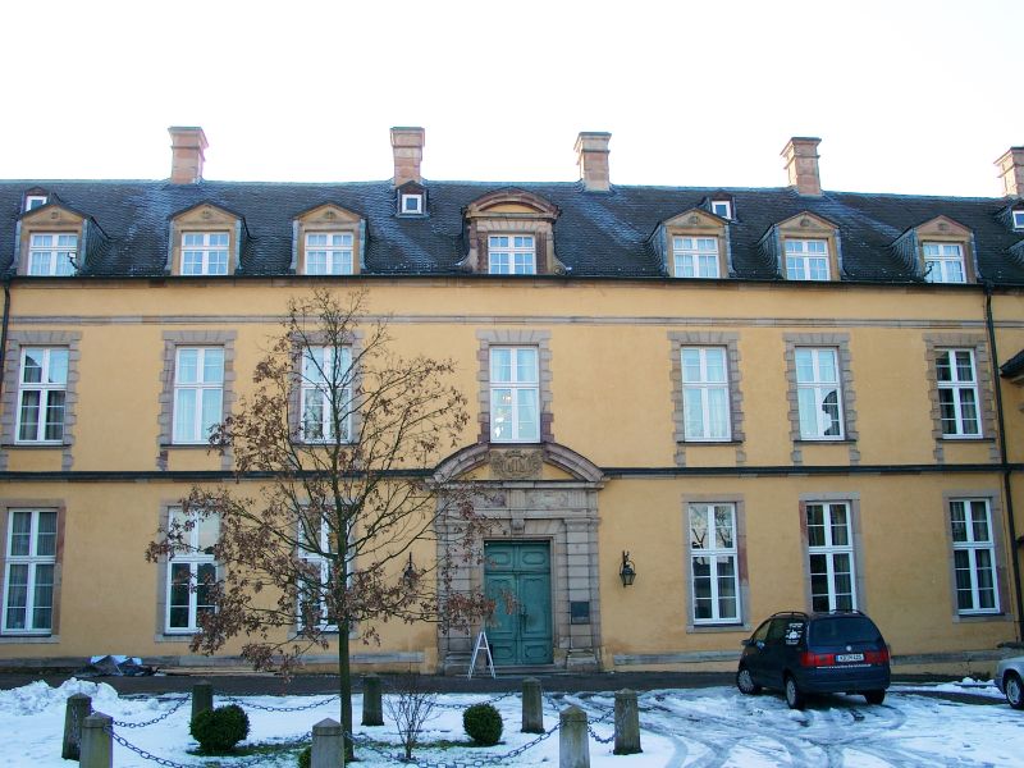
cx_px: 512
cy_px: 384
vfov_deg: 41.8
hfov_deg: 54.0
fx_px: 1006
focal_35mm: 34
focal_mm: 7.13
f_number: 4
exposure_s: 1/195
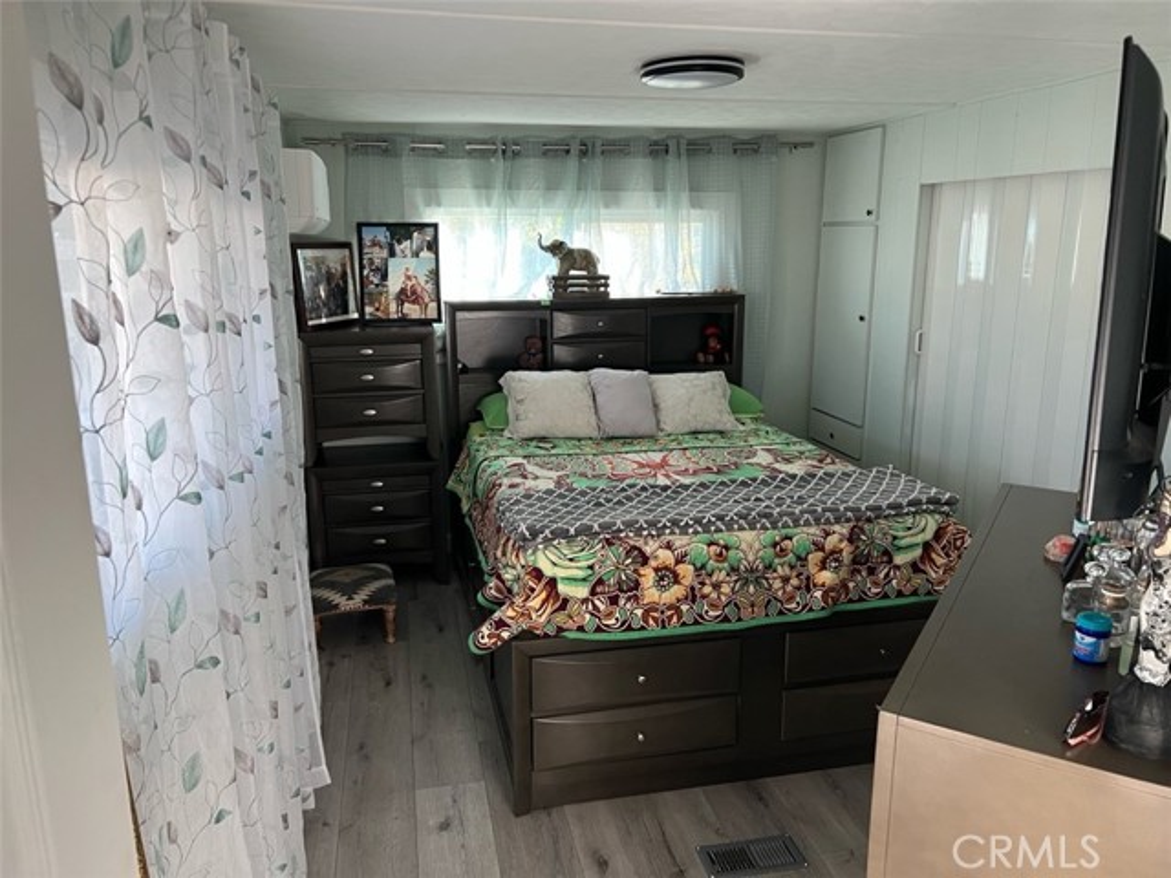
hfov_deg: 67.3
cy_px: 439
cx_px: 586
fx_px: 880
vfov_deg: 53.1
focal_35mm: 26
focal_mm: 5.7
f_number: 1.5
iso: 125
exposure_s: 1/93
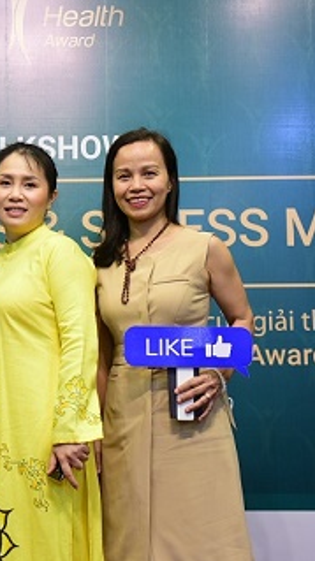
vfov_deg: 27.5
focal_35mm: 77
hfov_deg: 15.4
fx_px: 1145
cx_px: 13
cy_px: 279
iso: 2000
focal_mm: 48
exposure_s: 1/100
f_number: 3.2
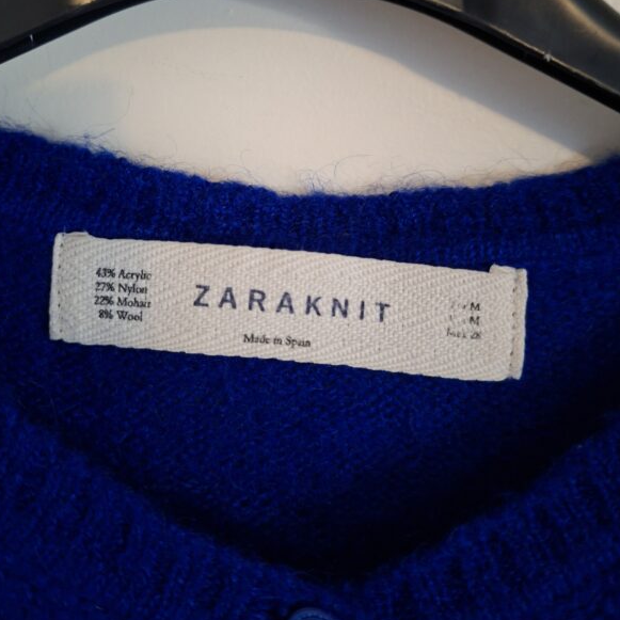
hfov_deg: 57.3
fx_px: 567
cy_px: 200
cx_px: 309
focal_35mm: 28
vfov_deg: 55.9
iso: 640
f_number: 1.8
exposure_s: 1/24
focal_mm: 5.54
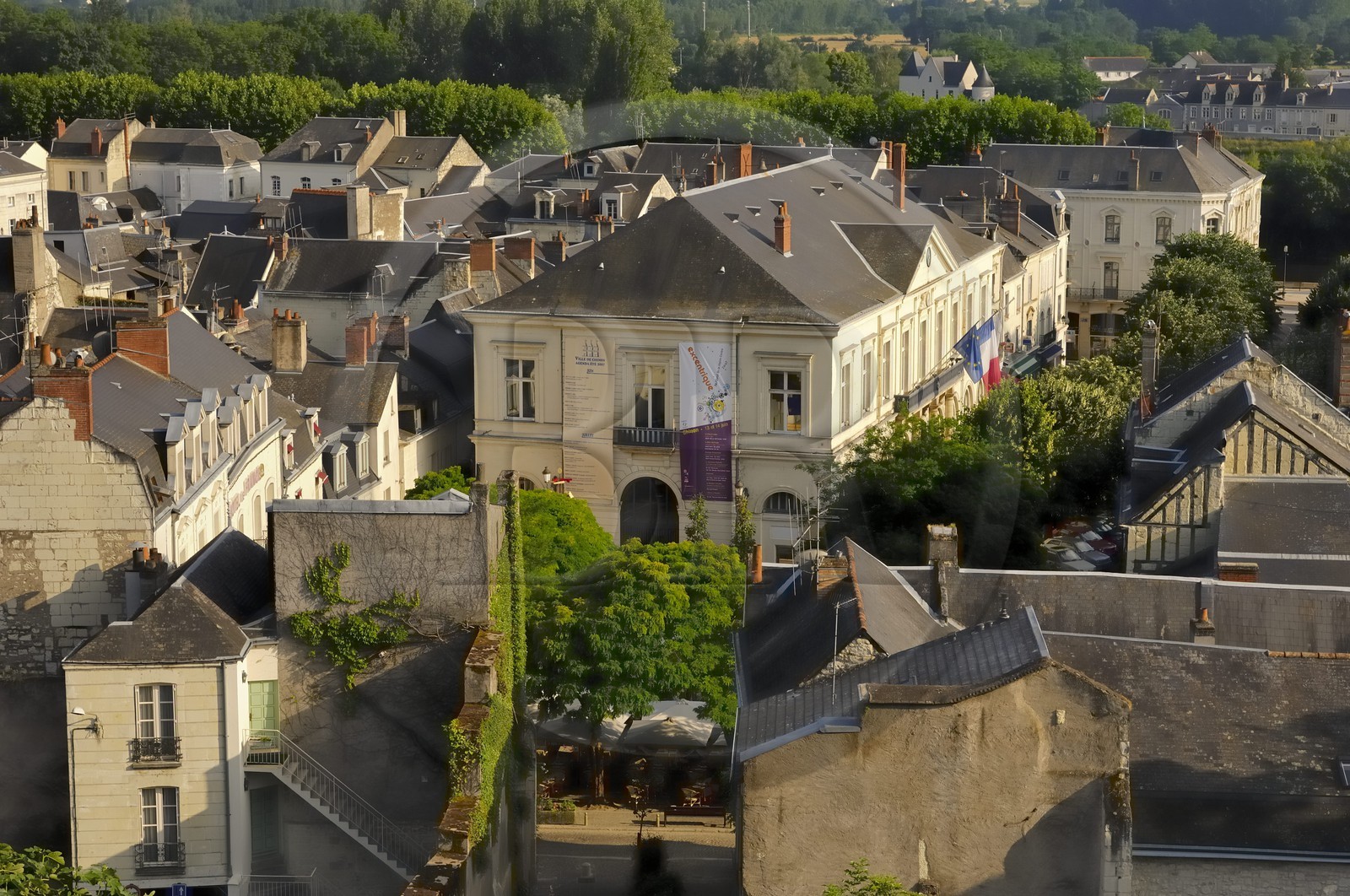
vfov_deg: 18.9
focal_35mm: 72
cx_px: 675
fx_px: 2696
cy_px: 448
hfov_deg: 28.1
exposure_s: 1/160
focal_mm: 48
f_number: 8
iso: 100
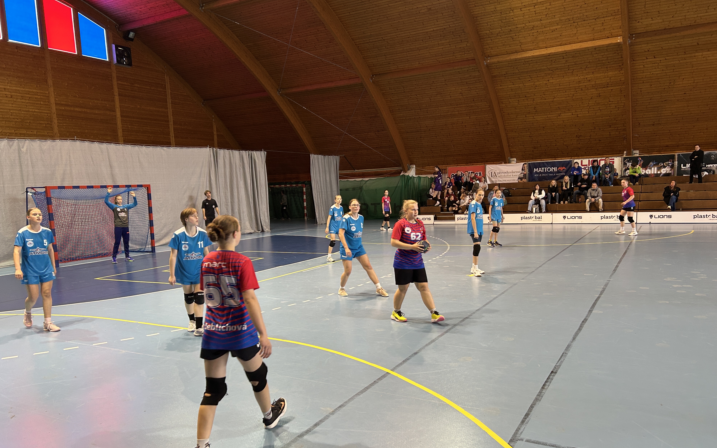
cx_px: 359
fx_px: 547
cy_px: 260
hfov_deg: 66.5
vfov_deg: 44.4
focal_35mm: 28
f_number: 1.5
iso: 100
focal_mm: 5.7
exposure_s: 1/50
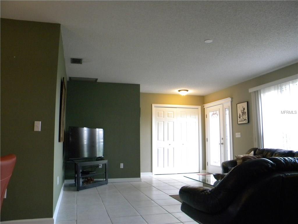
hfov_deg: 63.4
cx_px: 149
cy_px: 112
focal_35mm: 28
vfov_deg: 49.7
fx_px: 241
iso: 400
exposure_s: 1/64.1
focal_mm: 5.1
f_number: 3.5
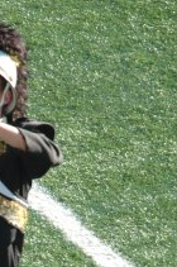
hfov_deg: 0.8
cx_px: -58
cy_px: 244
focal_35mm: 1706
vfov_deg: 1.2
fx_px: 12622
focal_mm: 400
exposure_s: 1/250
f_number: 5.6
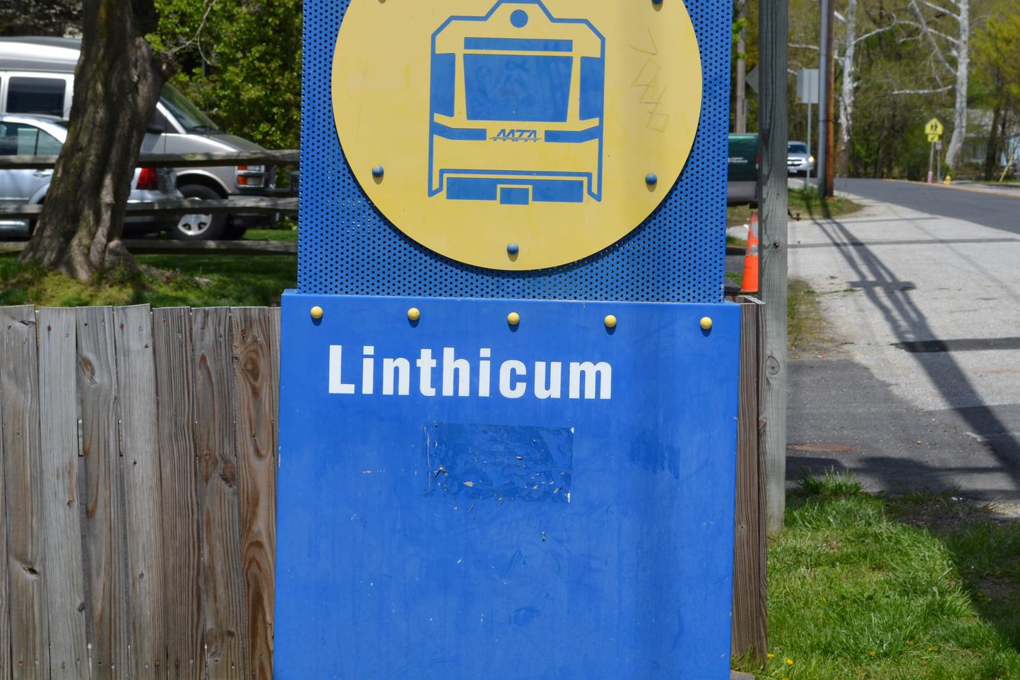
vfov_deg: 14.3
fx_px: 2712
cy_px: 267
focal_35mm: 96
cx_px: 540
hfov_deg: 21.3
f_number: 9
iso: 100
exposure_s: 1/320
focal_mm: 45
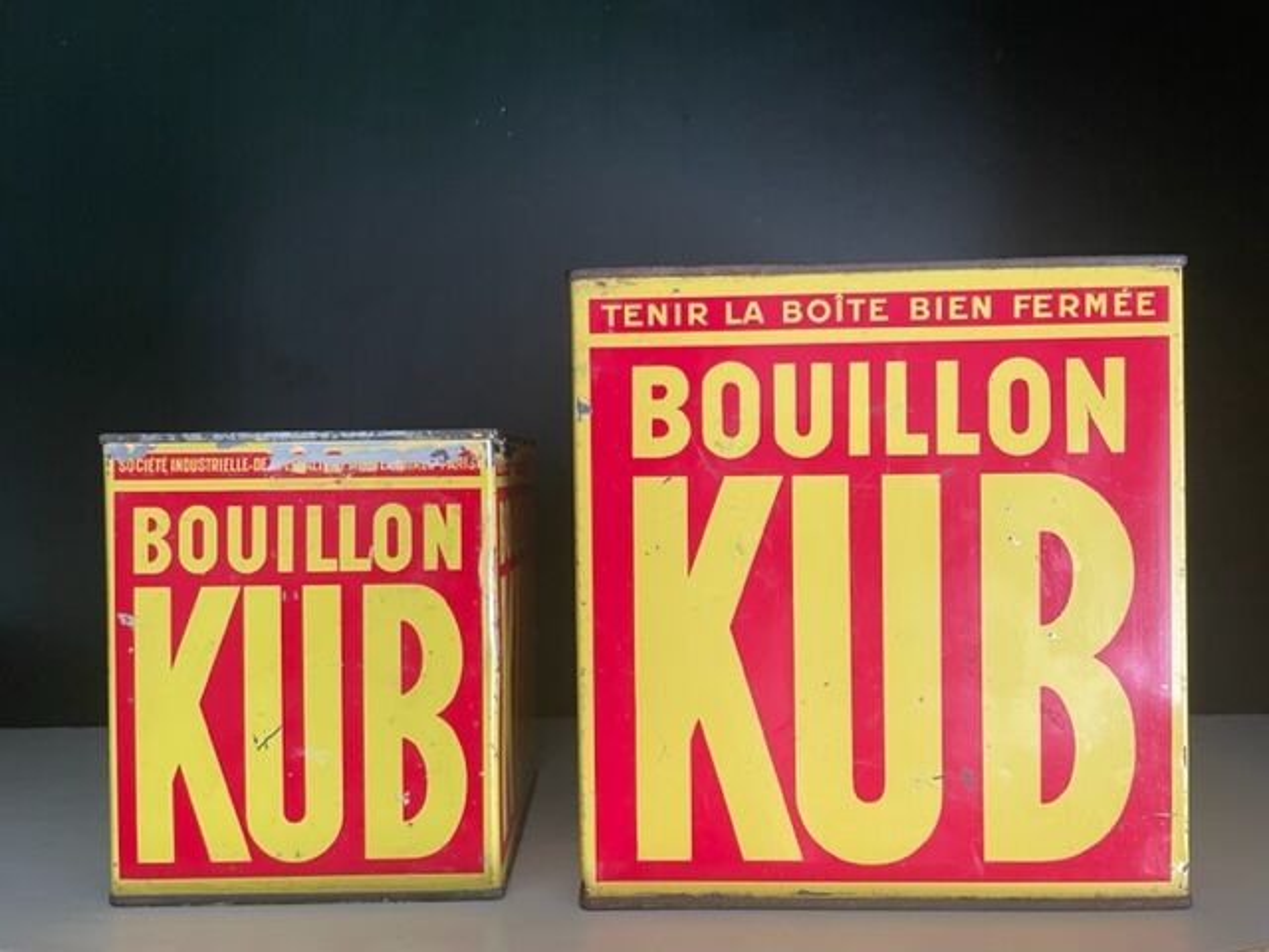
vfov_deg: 53.1
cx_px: 634
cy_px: 476
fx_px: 953
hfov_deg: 67.3
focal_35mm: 26
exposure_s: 1/60
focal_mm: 4.2
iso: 160
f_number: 1.6
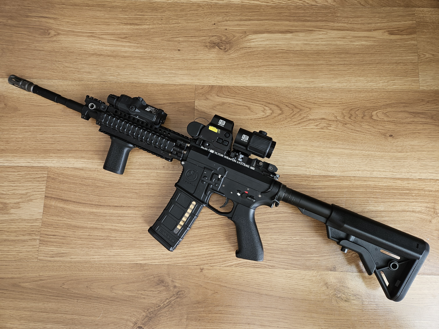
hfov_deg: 73.9
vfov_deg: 58.9
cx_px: 220
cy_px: 164
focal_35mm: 23
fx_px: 292
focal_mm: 5.4
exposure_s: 1/100
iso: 50
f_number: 1.8
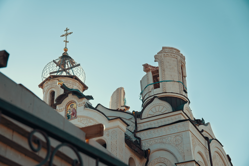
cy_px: 83
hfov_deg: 28.6
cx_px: 124
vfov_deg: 19.3
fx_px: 488
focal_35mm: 70
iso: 160
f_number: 4
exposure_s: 1/1500
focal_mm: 47
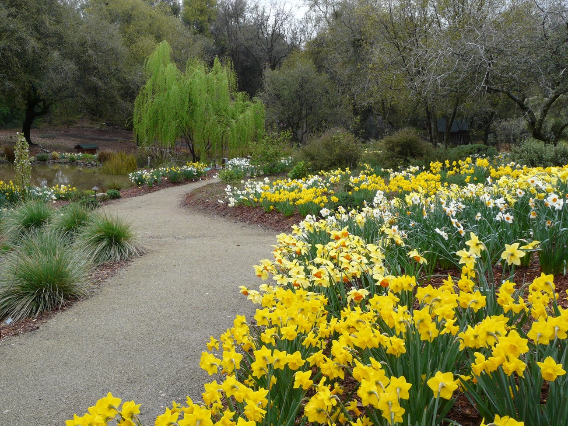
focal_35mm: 38
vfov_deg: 37.7
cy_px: 212
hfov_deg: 49.0
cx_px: 284
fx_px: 624
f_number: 3.6
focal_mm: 6.1
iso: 100
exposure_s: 1/100
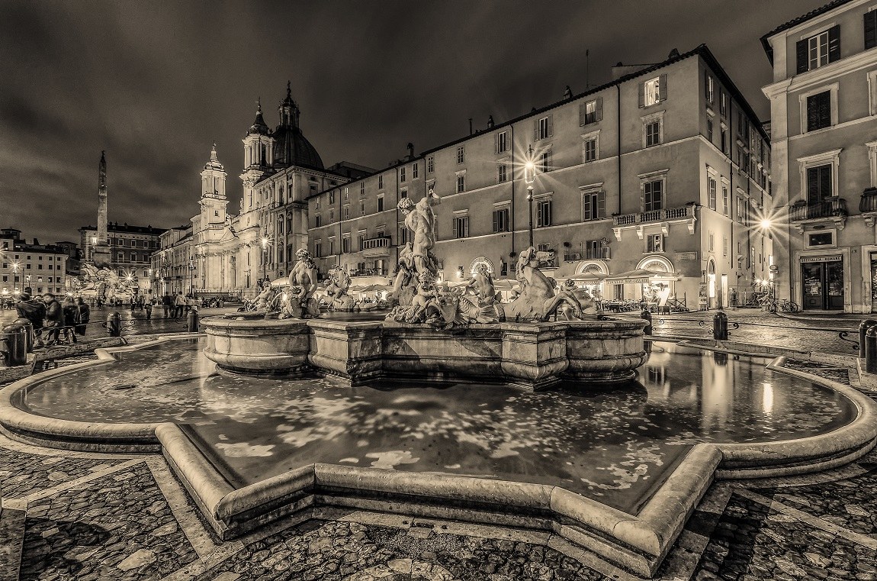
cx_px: 438
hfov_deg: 100.5
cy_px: 290
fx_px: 365
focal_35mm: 15
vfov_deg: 77.0
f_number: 10
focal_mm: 10
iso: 100
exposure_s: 25
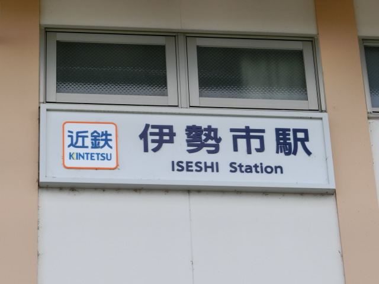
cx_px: 190
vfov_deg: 10.4
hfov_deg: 13.8
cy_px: 142
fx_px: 1566
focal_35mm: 143
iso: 80
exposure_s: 1/250
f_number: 5.8
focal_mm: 25.5
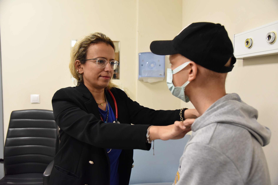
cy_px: 92
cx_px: 139
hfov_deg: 61.9
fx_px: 232
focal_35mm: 30
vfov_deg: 43.6
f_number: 4
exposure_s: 1/160
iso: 4000
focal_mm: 30
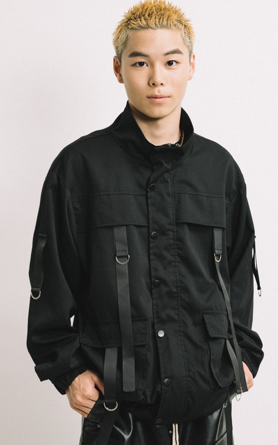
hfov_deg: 16.7
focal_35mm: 78
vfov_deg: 26.5
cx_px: 154
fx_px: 946
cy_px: 206
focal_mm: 70
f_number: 6.3
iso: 500
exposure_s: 1/125
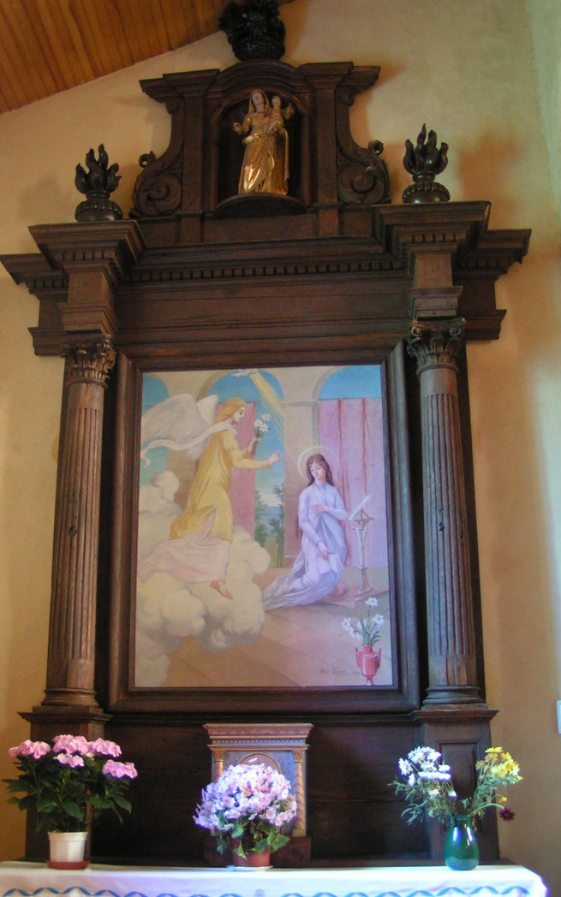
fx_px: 1003
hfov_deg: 31.2
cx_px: 249
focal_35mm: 41
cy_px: 449
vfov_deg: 48.2
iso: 200
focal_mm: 5.8
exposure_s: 2
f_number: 2.8
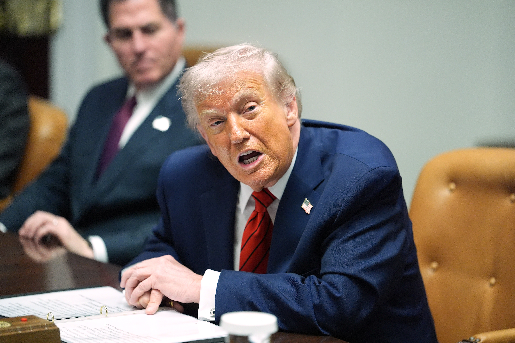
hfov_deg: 13.7
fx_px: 2146
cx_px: 258
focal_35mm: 150
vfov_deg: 9.1
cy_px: 172
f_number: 2
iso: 3200
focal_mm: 150
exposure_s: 1/320
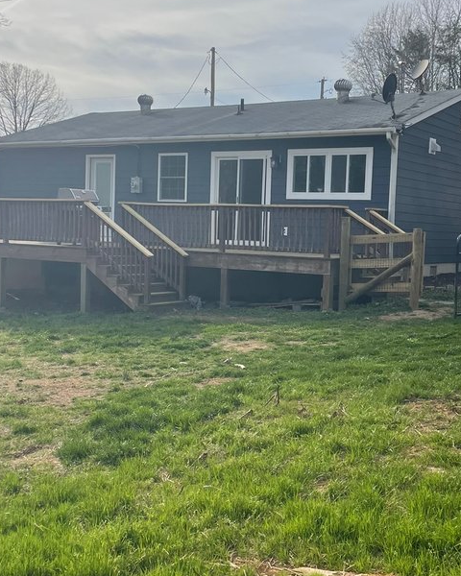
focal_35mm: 48
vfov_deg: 38.8
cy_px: 300
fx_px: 819
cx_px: 261
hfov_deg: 31.4
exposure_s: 1/6135
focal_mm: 4.2
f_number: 1.6
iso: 32
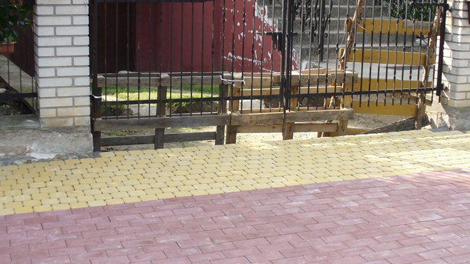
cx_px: 273
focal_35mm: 54
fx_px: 673
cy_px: 98
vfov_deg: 22.2
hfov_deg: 38.4
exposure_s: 1/500
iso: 100
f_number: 2.9
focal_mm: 7
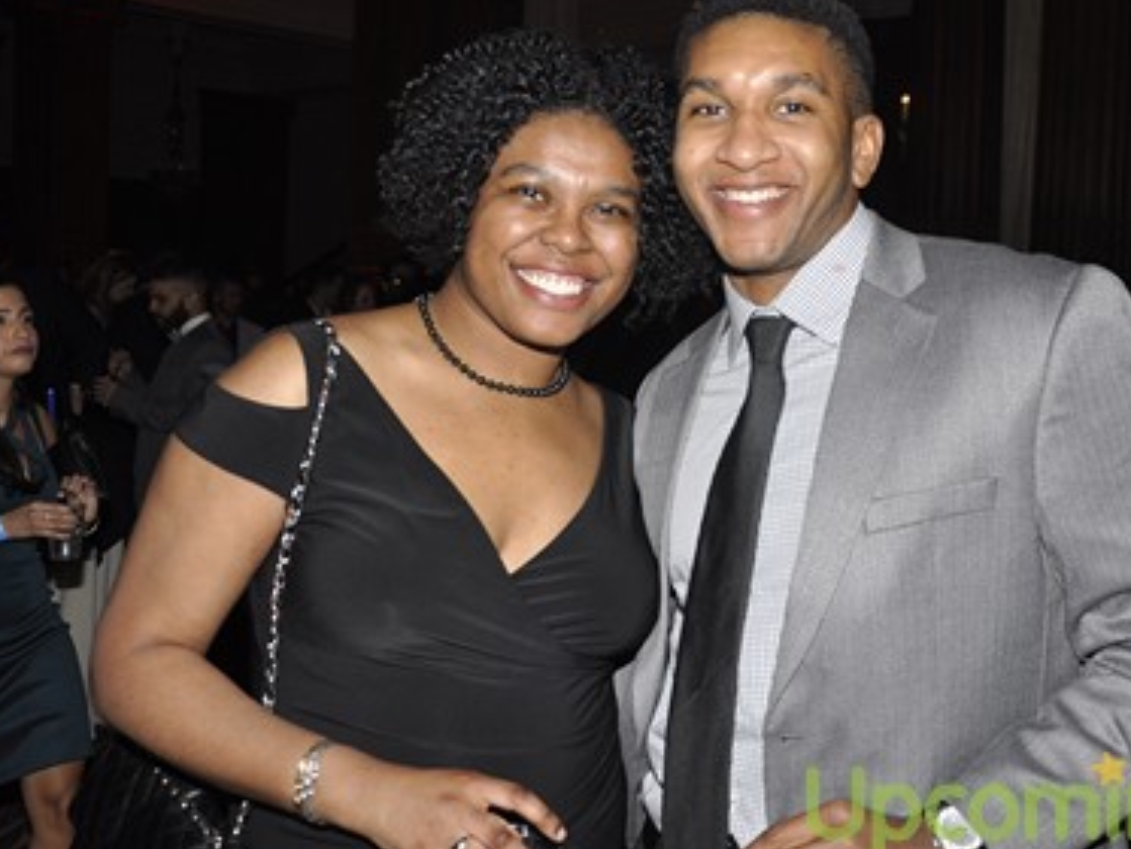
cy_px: 384
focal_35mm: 51
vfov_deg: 28.6
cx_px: 700
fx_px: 1667
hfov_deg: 37.3
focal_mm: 24
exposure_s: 1/60
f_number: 5
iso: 400
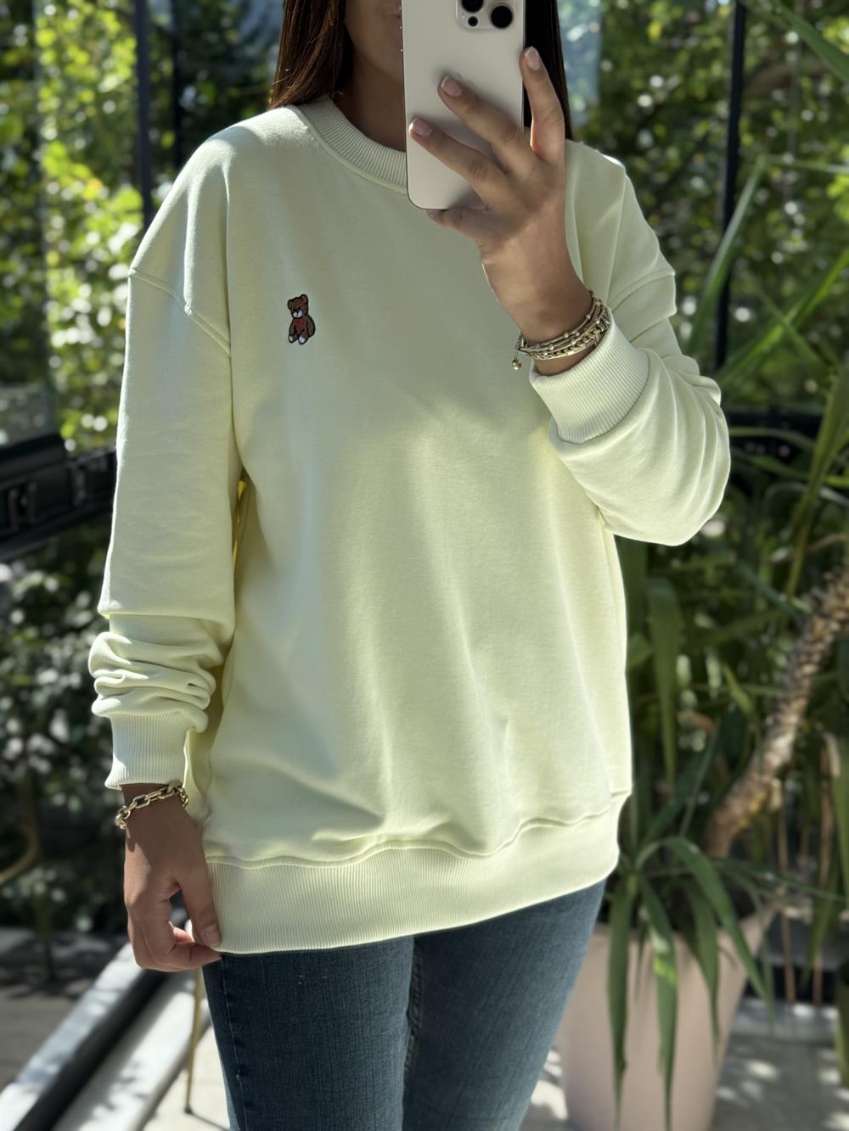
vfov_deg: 39.7
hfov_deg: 30.3
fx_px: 1569
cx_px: 424
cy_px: 566
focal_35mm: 48
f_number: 1.78
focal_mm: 6.76
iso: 80
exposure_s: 1/1456
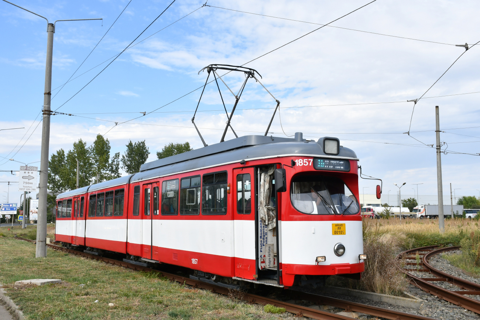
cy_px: 160
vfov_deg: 36.9
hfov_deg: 53.1
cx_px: 240
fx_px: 480
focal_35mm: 36
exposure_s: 1/500
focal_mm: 24
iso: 200
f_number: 7.1
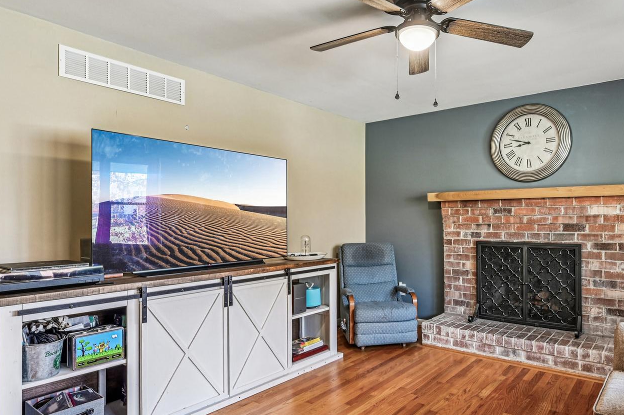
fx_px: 399
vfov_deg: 55.1
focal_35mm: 23
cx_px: 374
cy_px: 207
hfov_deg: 75.3
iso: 400
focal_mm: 14
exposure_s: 1/4
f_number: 8
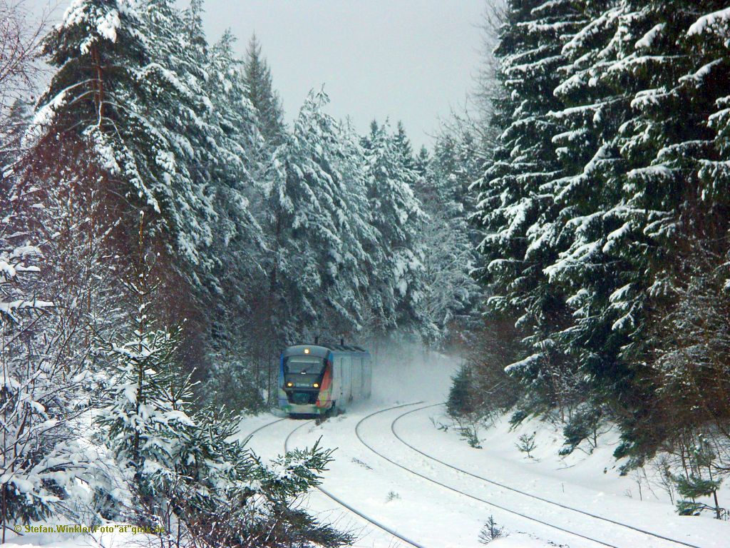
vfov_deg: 9.6
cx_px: 365
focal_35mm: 155
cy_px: 274
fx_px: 3269
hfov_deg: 12.7
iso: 200
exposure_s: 1/500
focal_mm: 39.54
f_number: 4.5
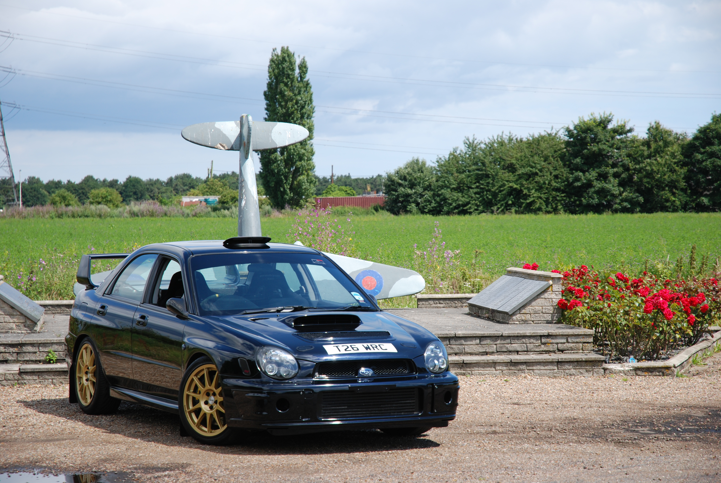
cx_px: 360
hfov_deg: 19.4
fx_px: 2105
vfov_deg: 13.1
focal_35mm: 105
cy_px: 242
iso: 100
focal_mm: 70
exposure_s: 1/400
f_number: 4.5
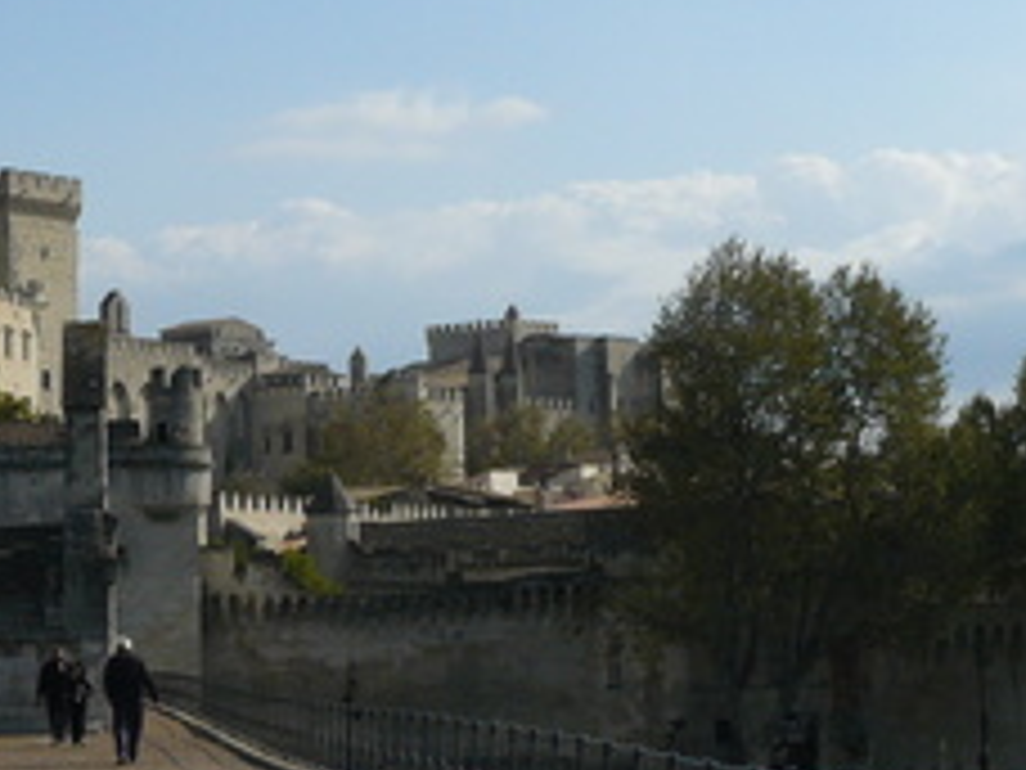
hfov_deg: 19.4
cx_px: 324
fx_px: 2994
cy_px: 324
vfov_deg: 14.6
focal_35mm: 101
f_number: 7.1
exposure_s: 1/400
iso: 100
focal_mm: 6
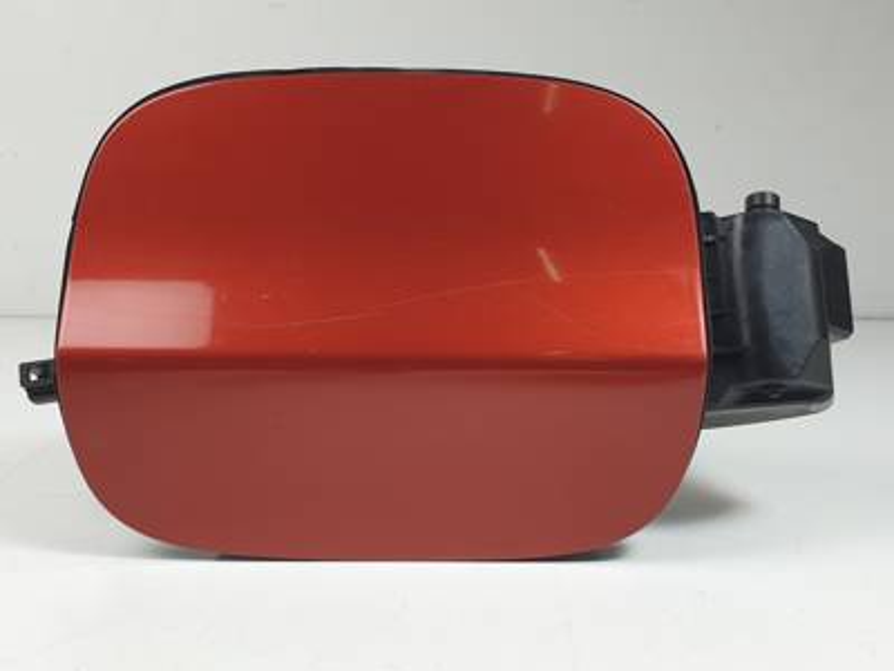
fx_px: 671
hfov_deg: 67.3
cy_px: 336
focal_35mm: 26
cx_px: 447
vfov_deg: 53.1
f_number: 2.4
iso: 50
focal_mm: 4.3
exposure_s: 1/100
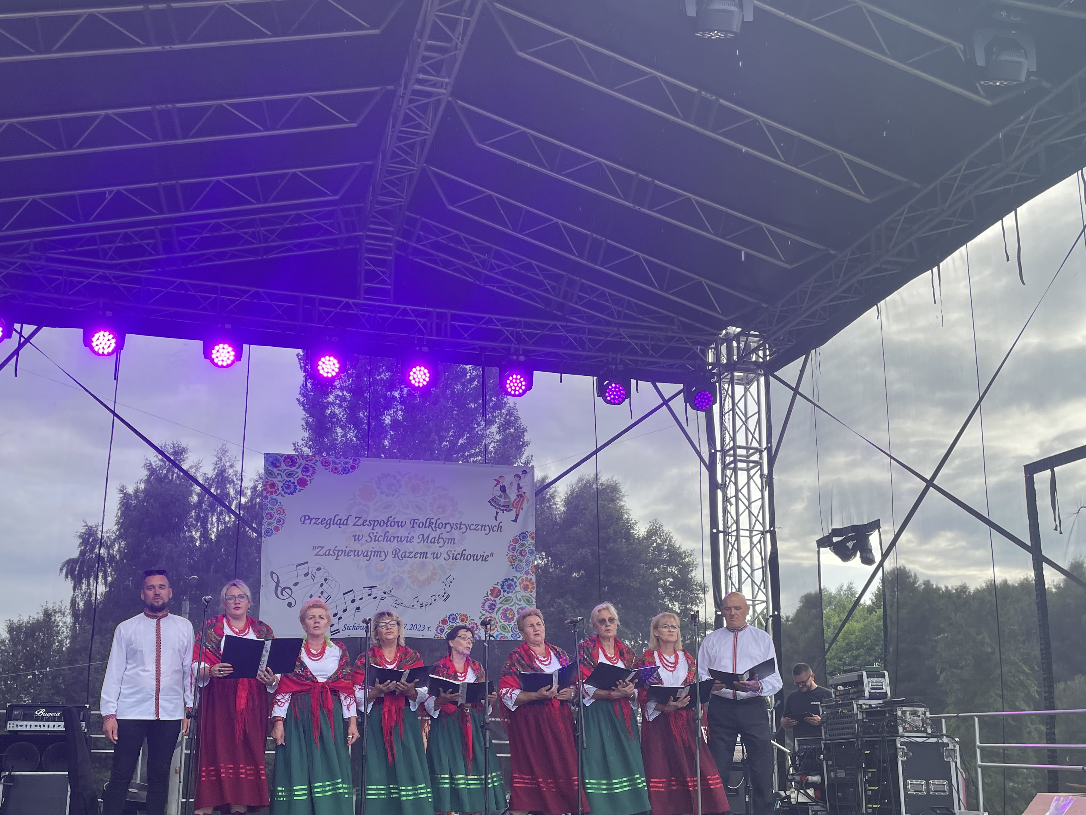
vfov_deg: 39.4
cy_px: 508
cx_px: 499
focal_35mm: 36
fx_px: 1129
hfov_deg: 51.3
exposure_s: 1/636
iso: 32
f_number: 1.6
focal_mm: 4.2
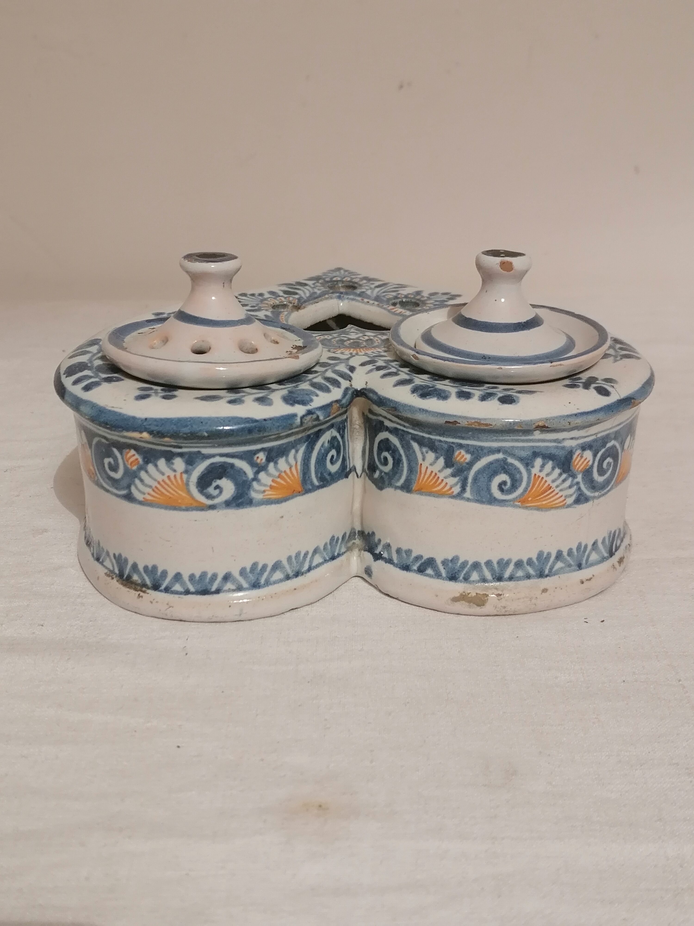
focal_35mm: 43
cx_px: 347
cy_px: 463
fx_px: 1149
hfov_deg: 33.6
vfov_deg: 43.9
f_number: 1.8
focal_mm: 5.4
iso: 320
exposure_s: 1/33.3
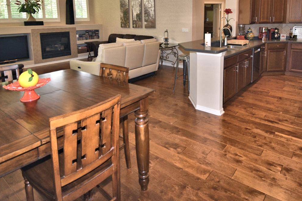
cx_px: 166
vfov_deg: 50.7
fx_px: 201
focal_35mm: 24
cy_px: 48
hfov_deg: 73.6
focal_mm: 10
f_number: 4.5
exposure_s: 1/80
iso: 800
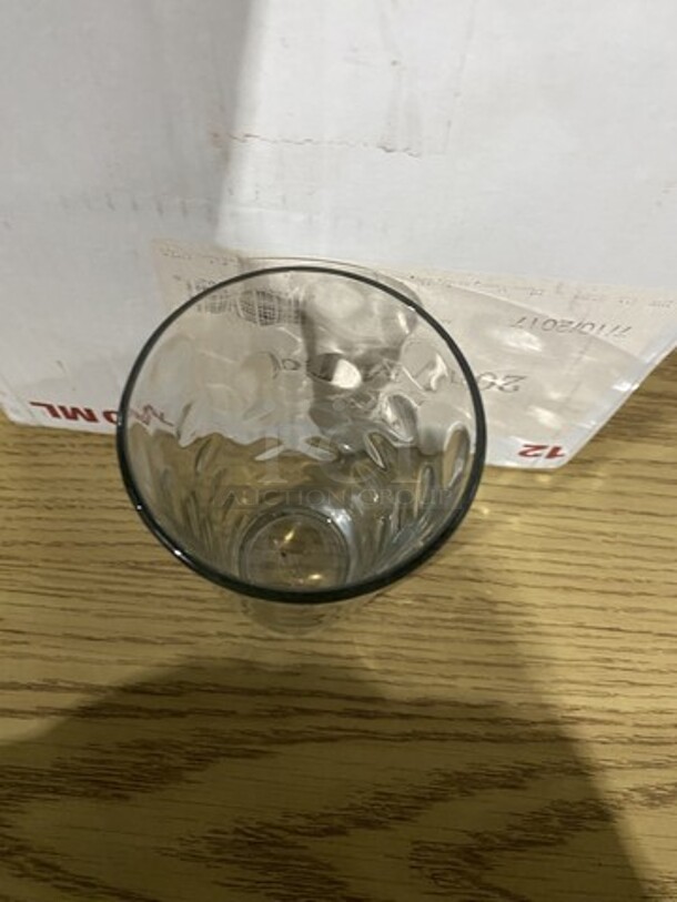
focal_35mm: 26
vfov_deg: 67.3
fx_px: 678
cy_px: 451
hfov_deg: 53.1
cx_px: 338
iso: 400
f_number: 1.8
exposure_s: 1/60
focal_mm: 4.25
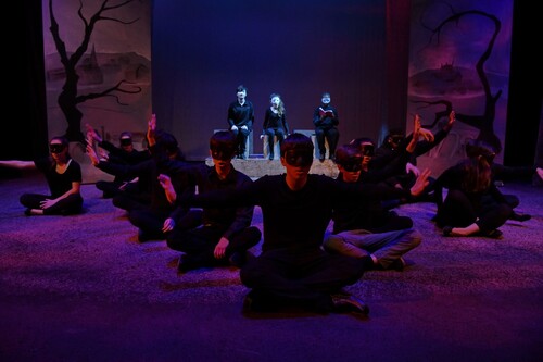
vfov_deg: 53.1
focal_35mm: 24
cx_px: 272
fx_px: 362
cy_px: 181
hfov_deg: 73.8
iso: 2000
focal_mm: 24
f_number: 8
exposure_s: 1/100
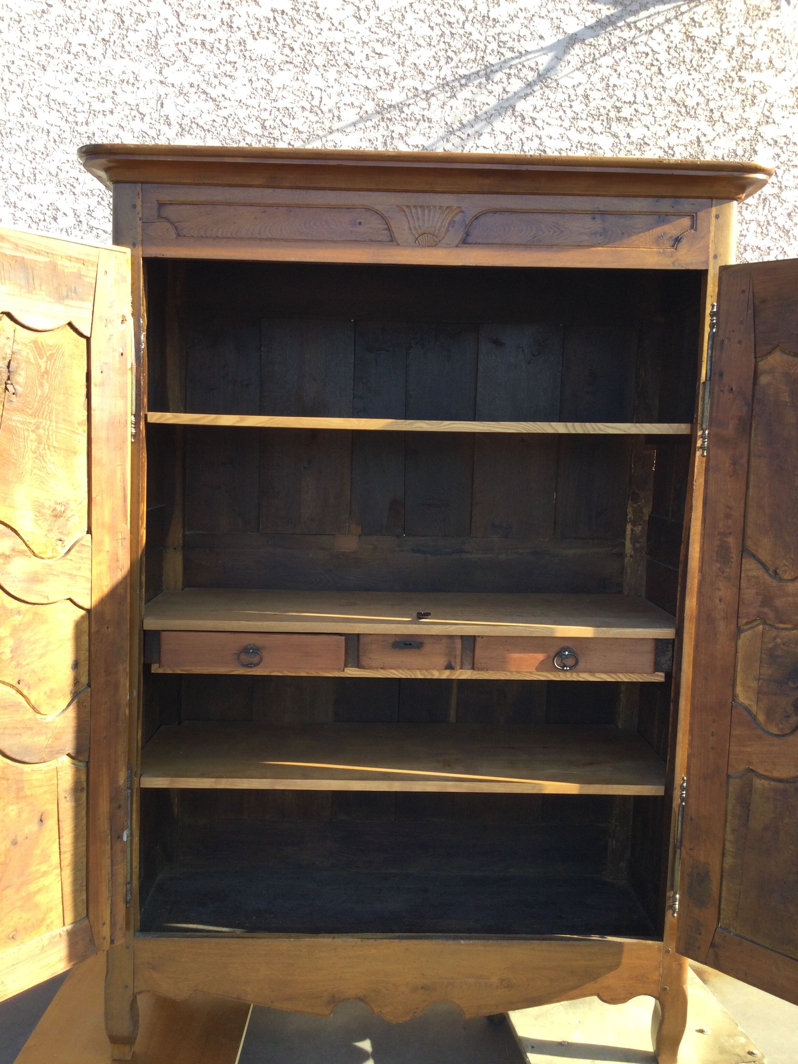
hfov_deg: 45.4
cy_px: 532
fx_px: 953
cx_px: 399
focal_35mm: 31
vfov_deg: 58.4
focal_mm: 3.3
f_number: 2.4
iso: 25
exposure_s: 1/161
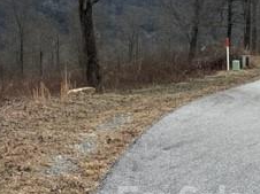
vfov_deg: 21.1
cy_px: 15
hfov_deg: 23.9
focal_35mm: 68
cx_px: -106
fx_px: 510
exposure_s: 1/4545
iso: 80
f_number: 1.78
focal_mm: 6.86
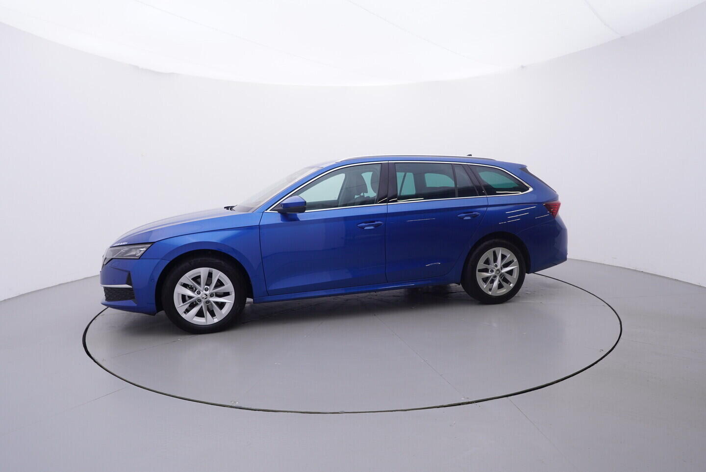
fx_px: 441
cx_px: 353
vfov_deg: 56.2
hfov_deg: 77.3
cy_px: 236
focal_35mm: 22
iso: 200
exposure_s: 1/80
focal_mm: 15
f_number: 5
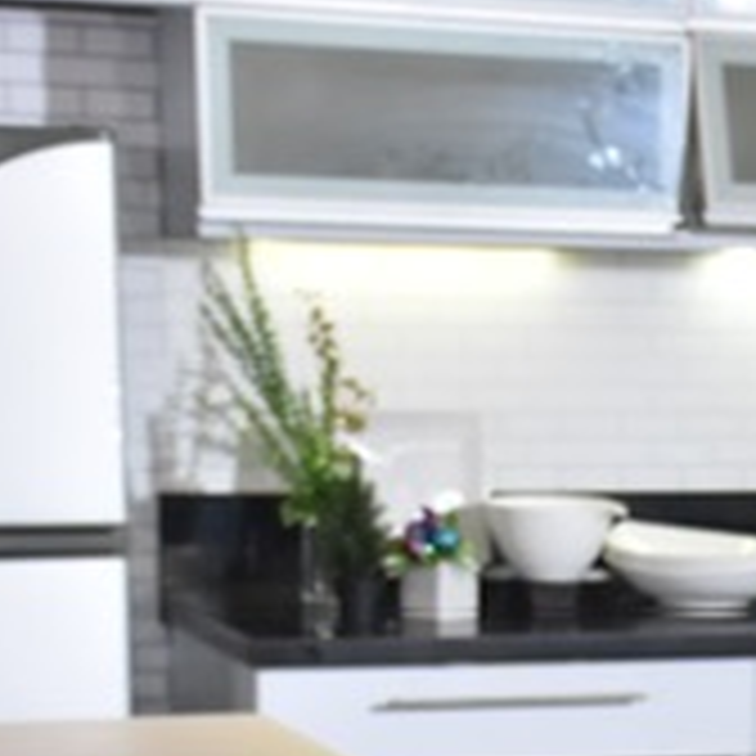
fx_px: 3830
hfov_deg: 11.0
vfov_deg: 11.1
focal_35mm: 155
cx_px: 963
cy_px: 853
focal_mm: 32
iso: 1250
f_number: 4
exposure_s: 1/100
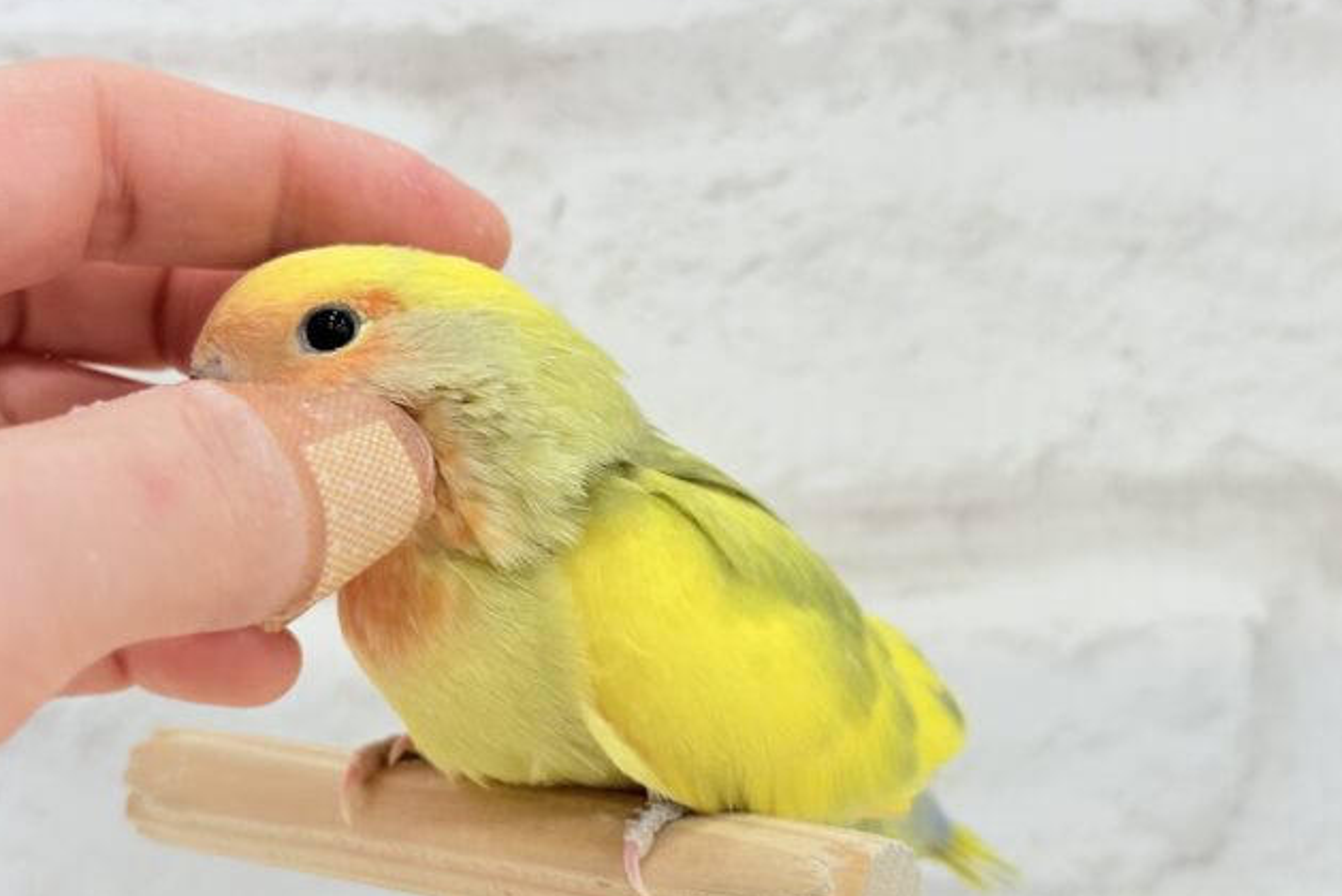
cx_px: 674
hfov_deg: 36.2
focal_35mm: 55
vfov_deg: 24.6
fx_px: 2051
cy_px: 497
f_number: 1.6
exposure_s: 1/100
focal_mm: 5.96
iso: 80
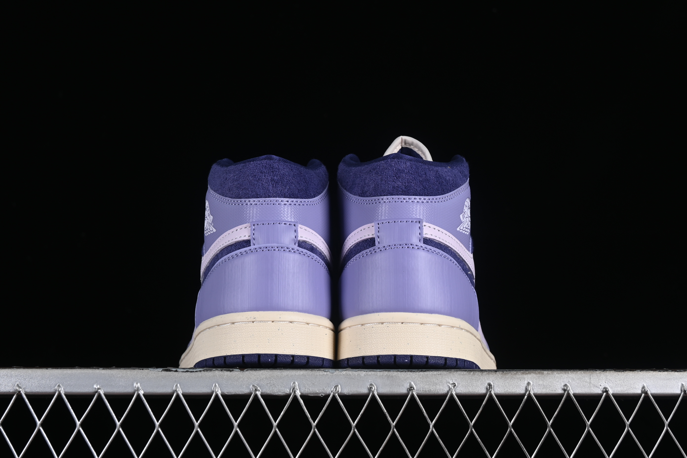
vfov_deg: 18.2
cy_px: 229
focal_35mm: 75
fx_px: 1431
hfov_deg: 27.0
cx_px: 344
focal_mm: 50
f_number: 8
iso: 160
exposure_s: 1/80
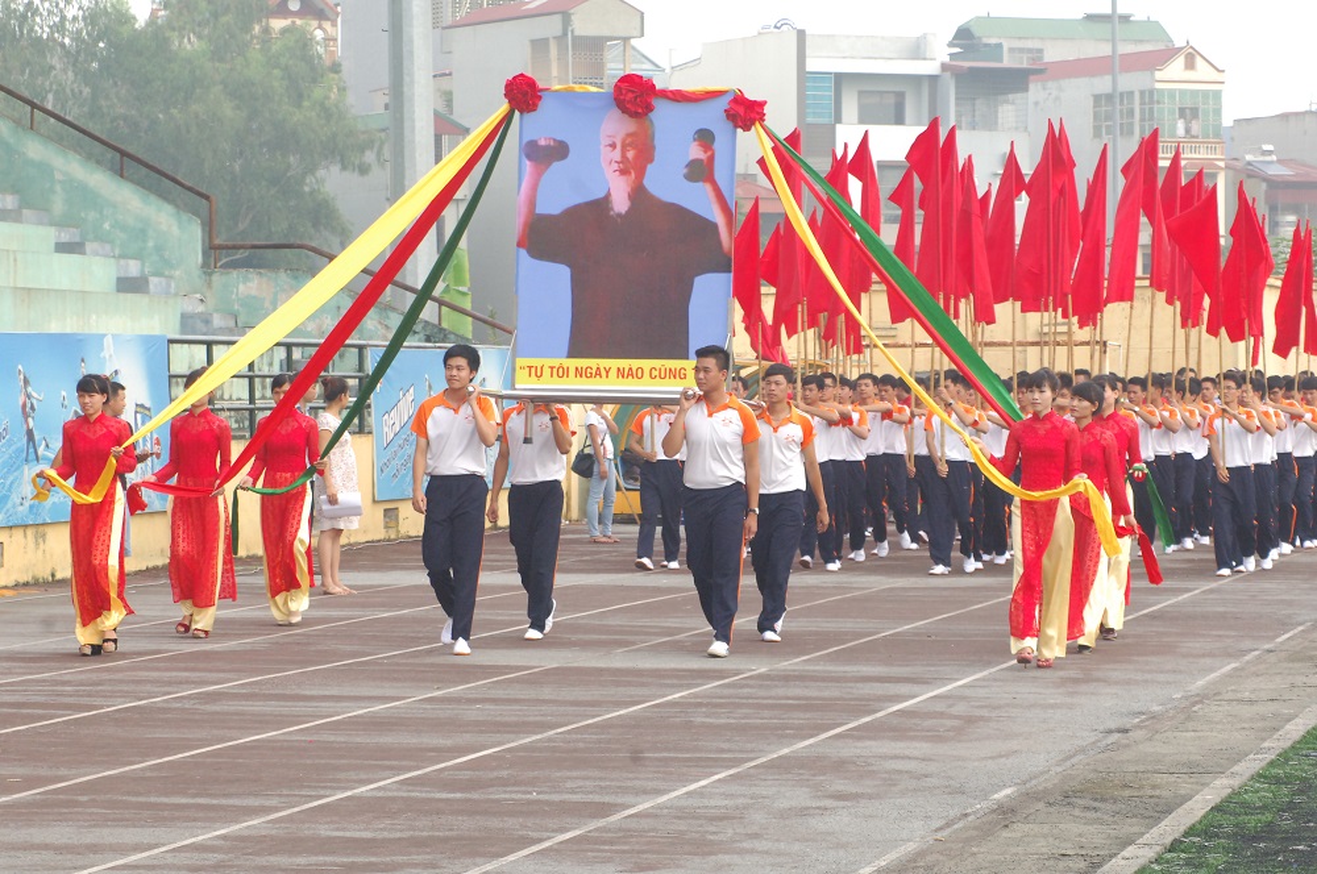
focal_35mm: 142
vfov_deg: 9.6
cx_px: 658
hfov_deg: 14.4
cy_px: 437
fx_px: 5206
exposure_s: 1/400
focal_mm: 95
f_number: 10
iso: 800
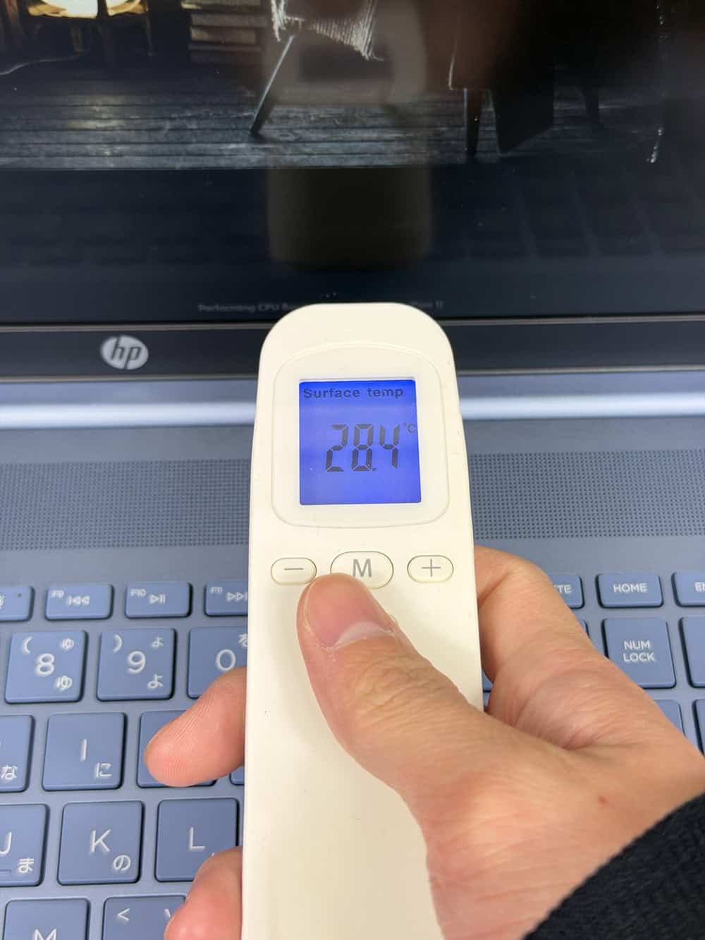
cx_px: 352
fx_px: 1303
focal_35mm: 48
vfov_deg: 39.7
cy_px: 470
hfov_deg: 30.3
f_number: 1.8
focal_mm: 6.8
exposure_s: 1/120
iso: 80
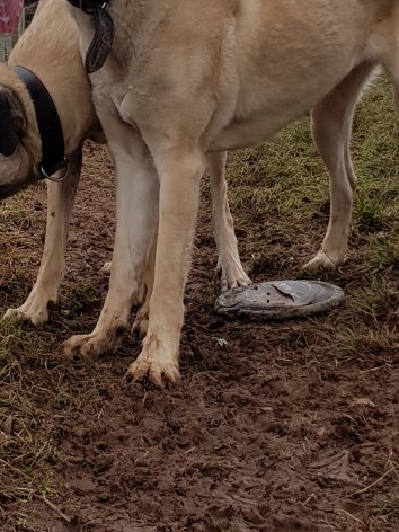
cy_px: 150
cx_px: 100
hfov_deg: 30.4
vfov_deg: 39.6
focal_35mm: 47
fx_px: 722
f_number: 1.7
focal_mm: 4.2
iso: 40
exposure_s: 1/686
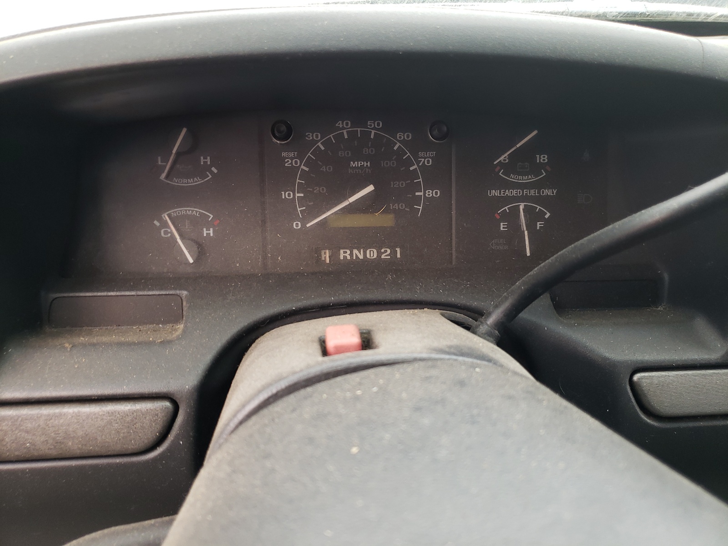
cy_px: 273
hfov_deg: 67.3
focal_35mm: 26
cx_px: 364
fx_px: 547
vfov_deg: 53.1
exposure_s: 1/120
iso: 63
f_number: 1.5
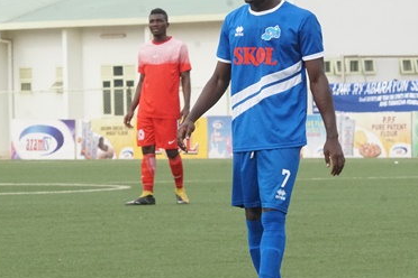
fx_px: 5387
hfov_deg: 4.4
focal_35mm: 464
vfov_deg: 3.0
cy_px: 94
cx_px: 236
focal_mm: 180
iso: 1600
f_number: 14
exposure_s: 1/320
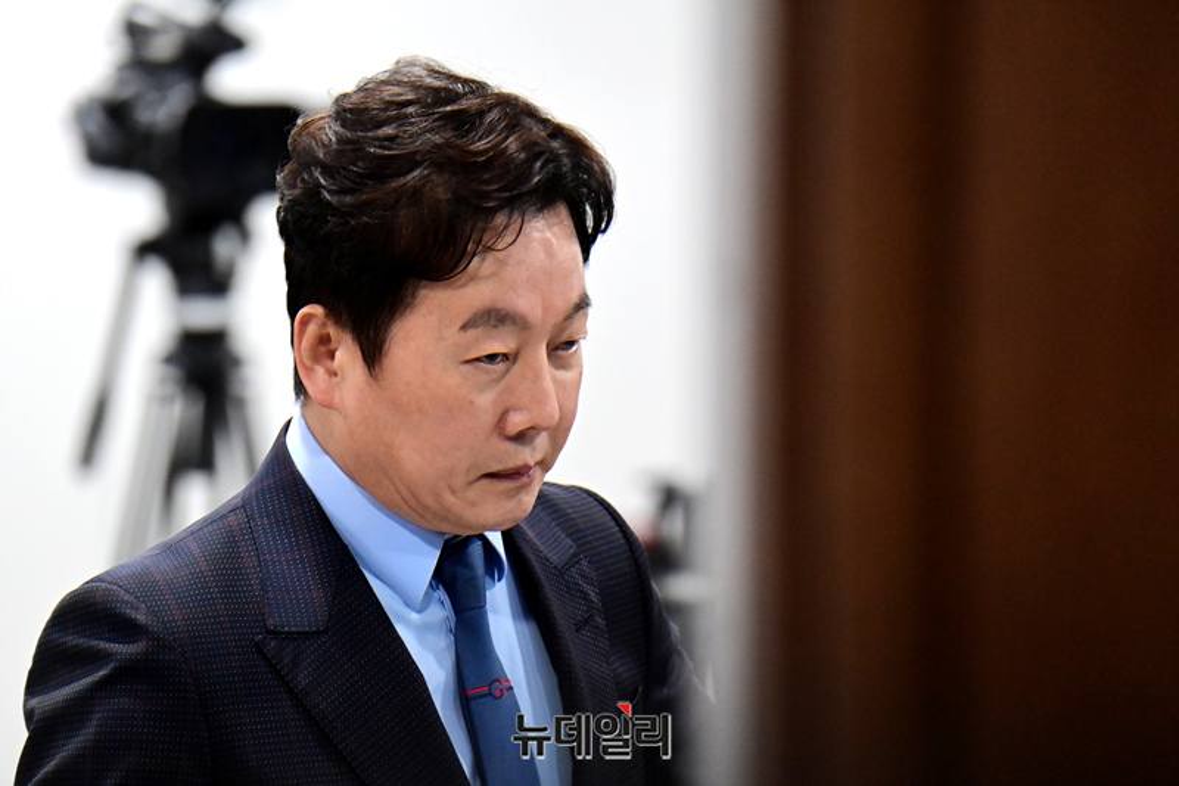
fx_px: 12769
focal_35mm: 390
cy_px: 393
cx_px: 590
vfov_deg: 3.5
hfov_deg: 5.3
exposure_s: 1/250
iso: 6400
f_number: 7.1
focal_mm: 390
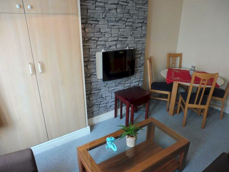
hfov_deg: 71.6
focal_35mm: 24
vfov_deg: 56.8
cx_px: 114
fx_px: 159
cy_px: 86
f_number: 3.3
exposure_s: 1/40
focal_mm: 4.3
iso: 400
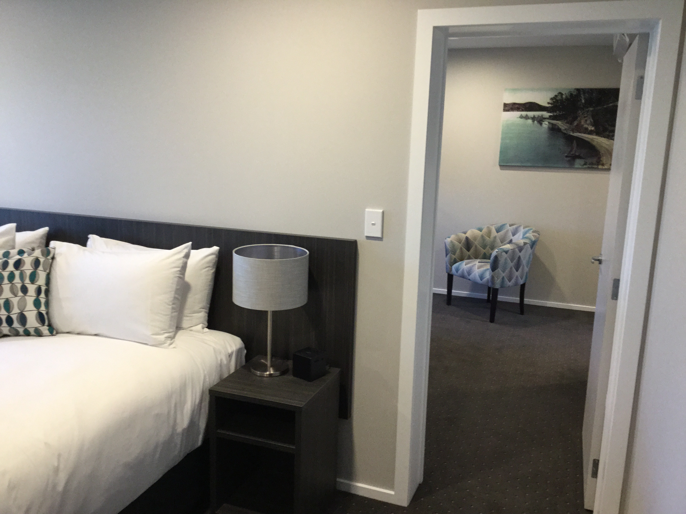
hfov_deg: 58.4
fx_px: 614
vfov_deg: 45.4
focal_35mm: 31
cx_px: 343
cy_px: 257
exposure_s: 1/33
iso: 160
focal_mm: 3.3
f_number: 2.4
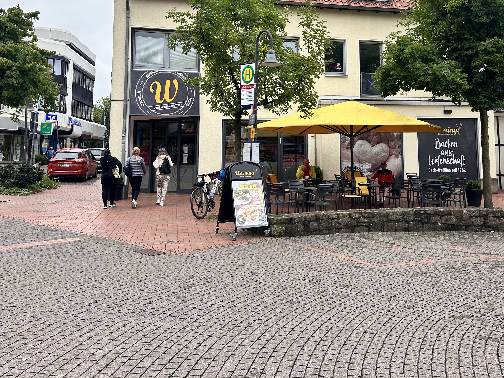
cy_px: 103
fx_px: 510
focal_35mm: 35
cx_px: 315
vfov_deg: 39.8
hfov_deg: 52.1
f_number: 1.78
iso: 80
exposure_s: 1/2882
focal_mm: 6.86
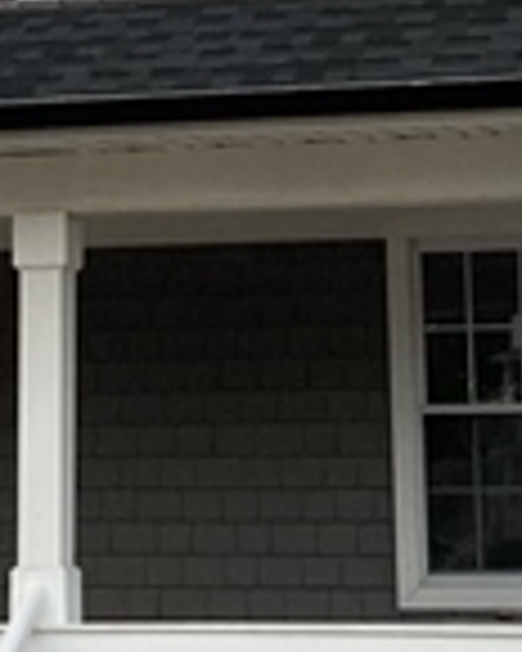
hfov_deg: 10.6
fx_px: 2800
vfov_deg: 13.0
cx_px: 94
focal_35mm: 145
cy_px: -81
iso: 80
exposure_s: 1/112
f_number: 1.8
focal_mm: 3.99
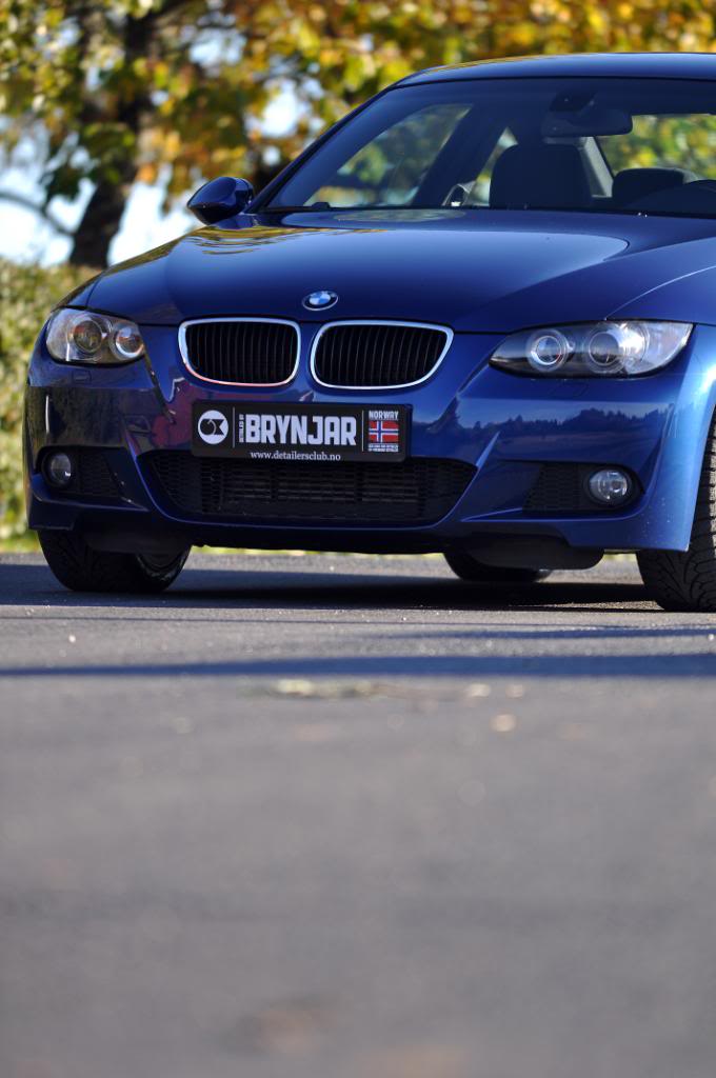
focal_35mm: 300
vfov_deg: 6.9
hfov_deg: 4.6
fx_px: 8974
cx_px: 358
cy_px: 539
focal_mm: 200
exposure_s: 1/400
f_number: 2.8
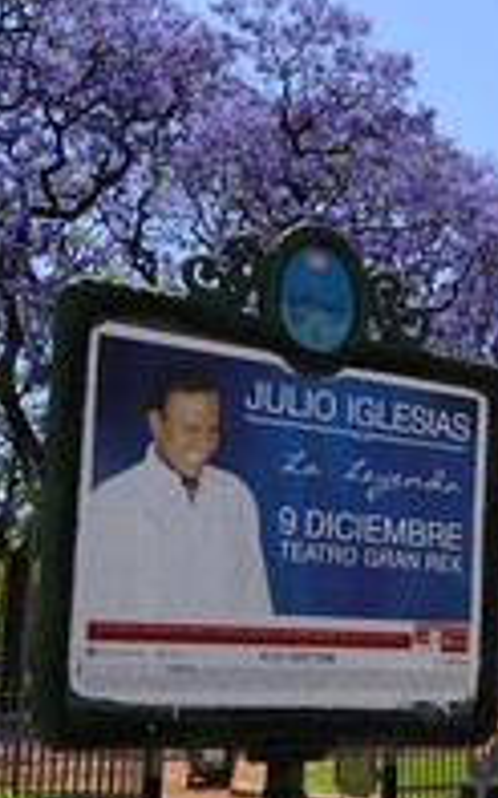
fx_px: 1608
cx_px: 696
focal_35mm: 74
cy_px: 518
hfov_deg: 16.4
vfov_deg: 27.7
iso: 400
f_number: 9
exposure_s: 1/1000
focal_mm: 34
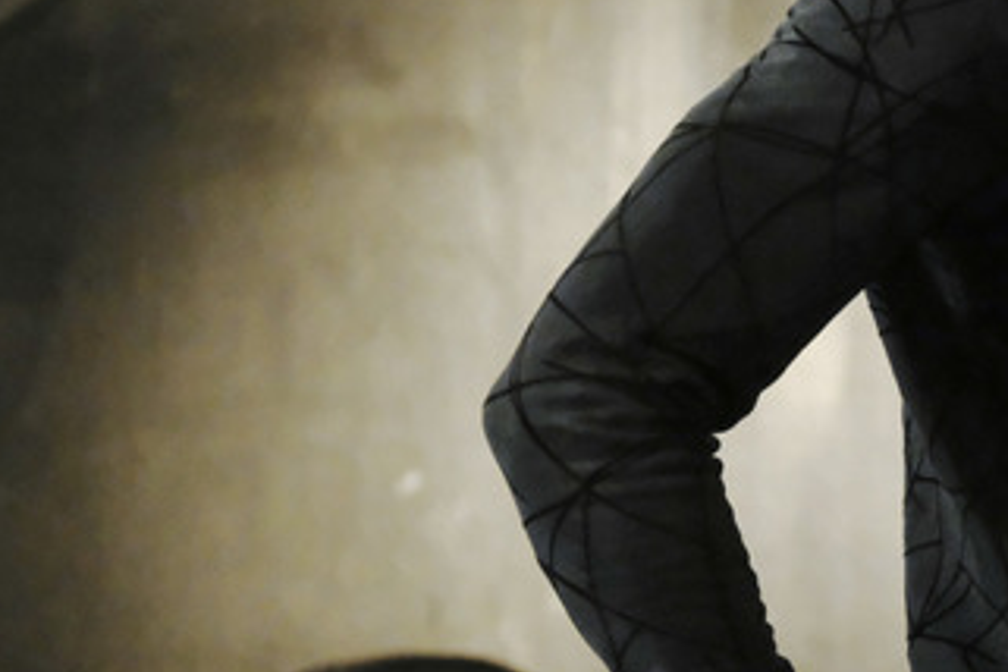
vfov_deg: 4.0
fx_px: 9659
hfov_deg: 5.9
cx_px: 1162
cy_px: 69
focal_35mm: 345
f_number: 3.2
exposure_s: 1/100
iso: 12800
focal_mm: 94.5
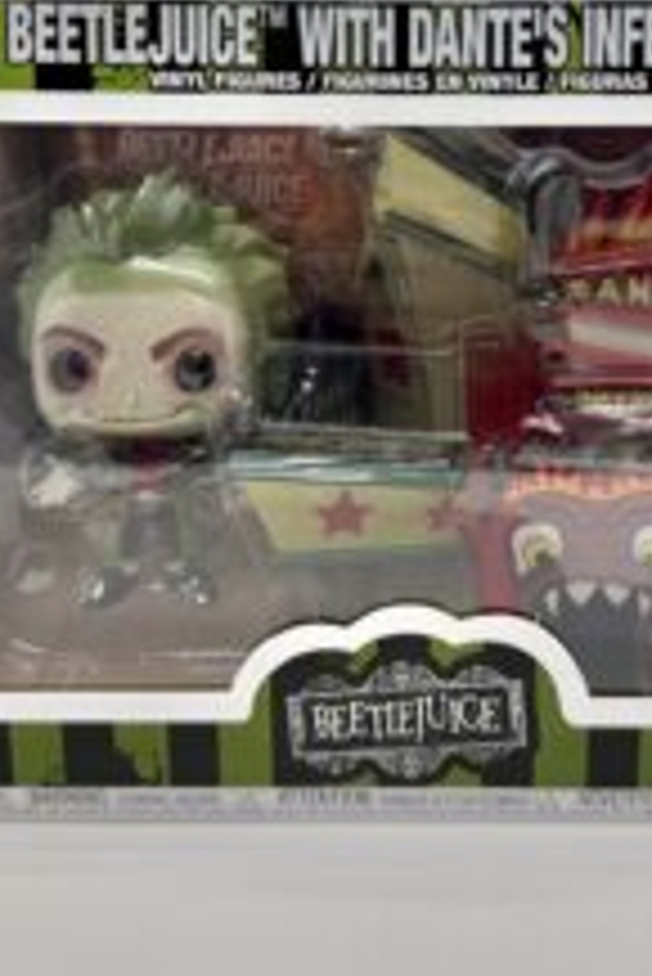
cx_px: 418
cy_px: 243
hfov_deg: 29.1
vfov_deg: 41.4
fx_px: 1248
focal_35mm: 46
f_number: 1.78
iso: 64
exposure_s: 1/268
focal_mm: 6.76
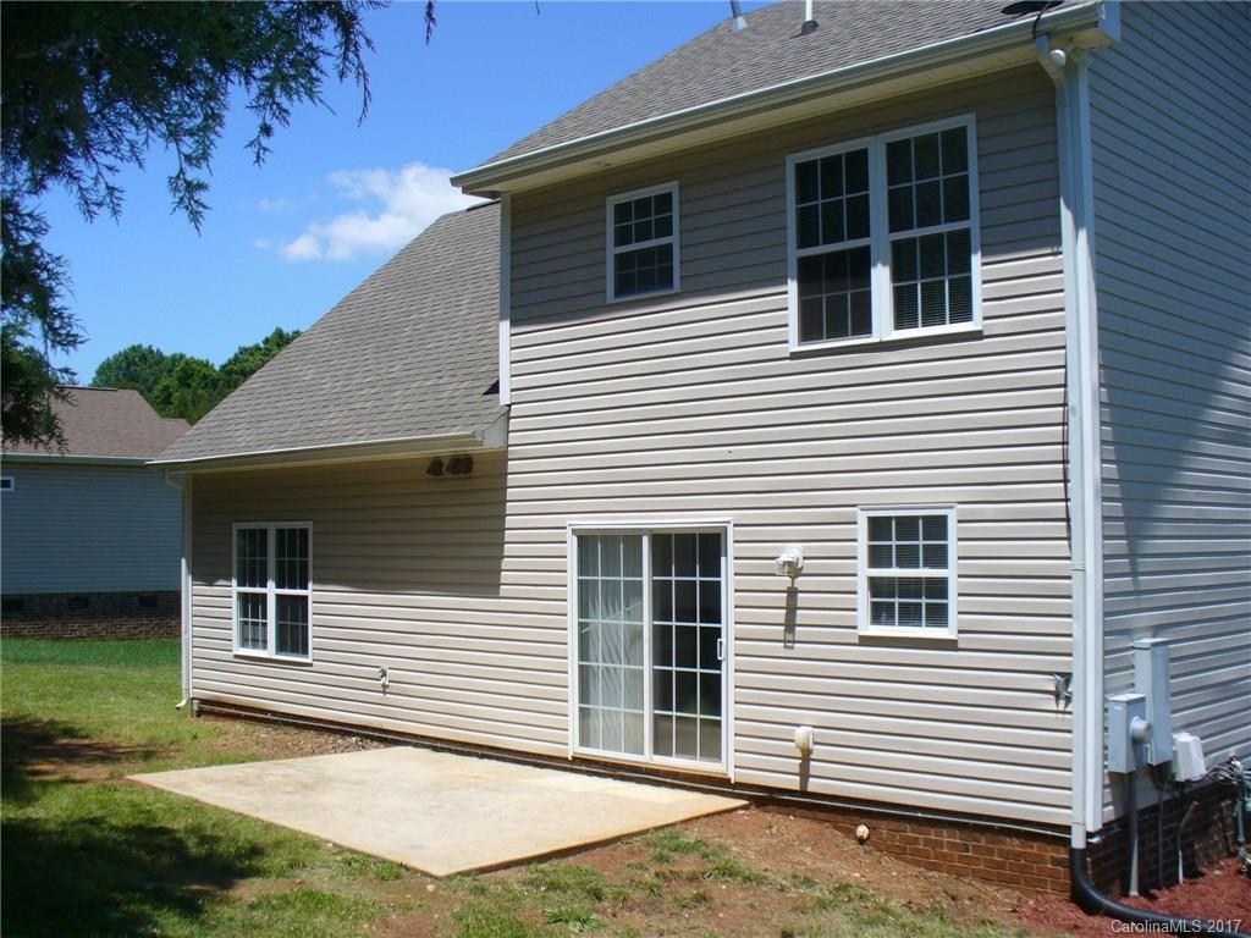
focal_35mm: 37
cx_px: 626
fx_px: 1337
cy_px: 469
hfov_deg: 50.1
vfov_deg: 38.7
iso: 80
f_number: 5.6
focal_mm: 6.1
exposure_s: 1/400
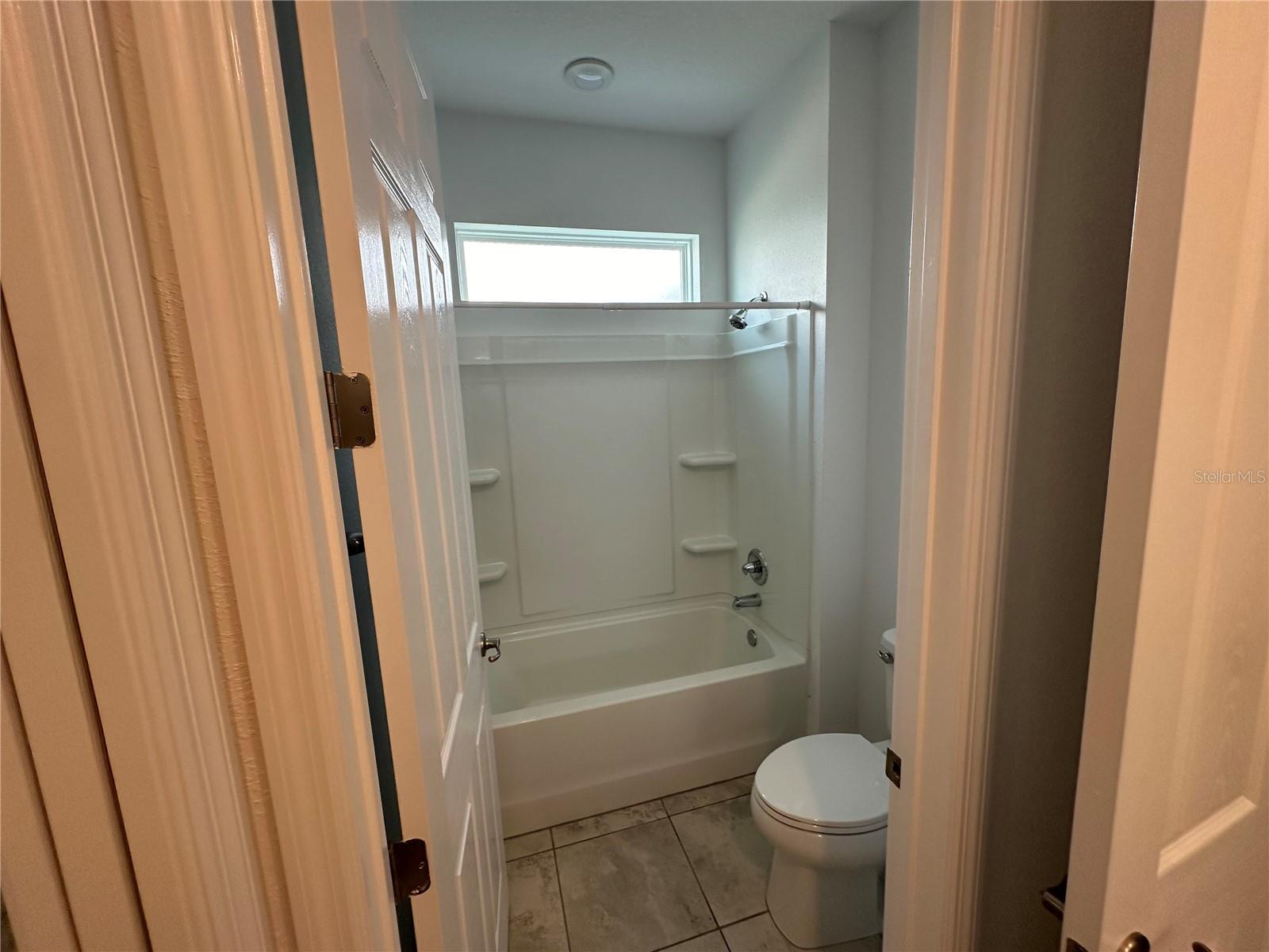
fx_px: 513
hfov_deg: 102.1
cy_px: 476
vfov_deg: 85.7
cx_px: 634
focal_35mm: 14
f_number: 2.2
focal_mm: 2.22
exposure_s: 1/120
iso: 100
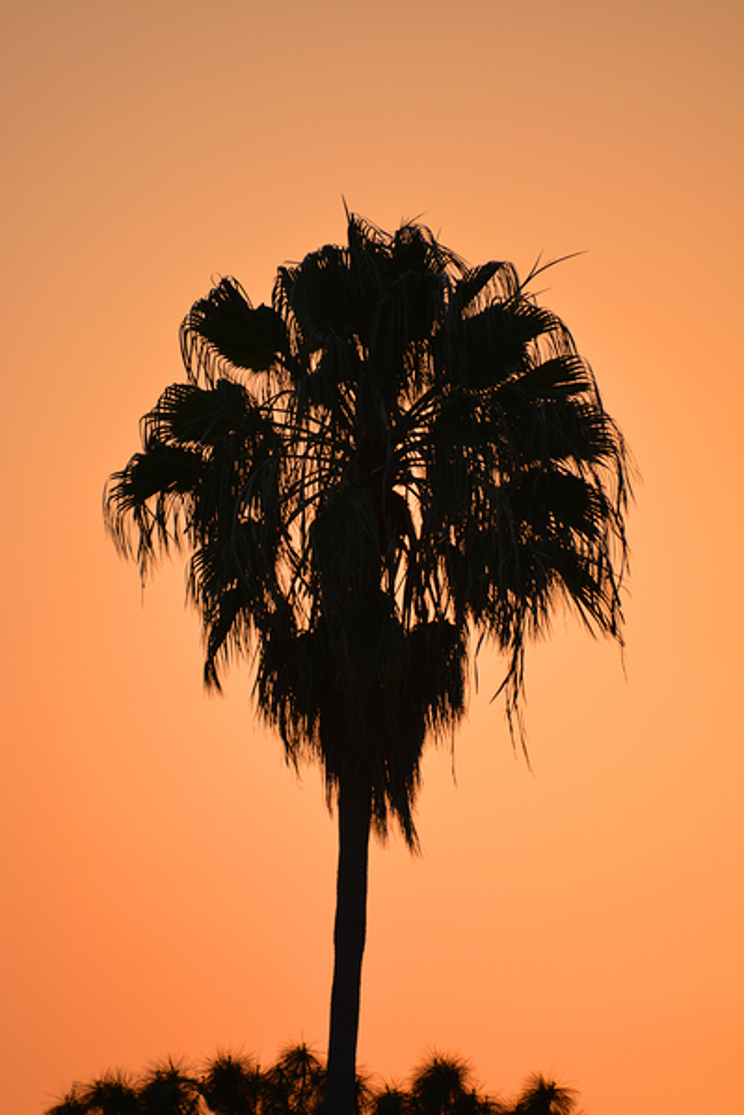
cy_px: 558
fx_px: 18599
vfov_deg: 3.4
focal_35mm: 600
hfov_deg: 2.3
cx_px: 372
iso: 400
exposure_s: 1/500
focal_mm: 400
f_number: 6.3
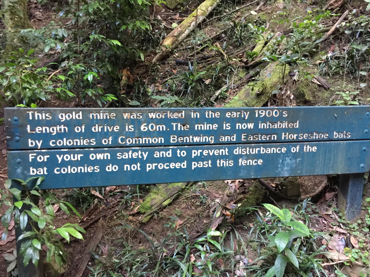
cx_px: 185
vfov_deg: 48.2
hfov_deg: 61.7
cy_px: 138
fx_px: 310
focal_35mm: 29
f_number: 2.2
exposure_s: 1/8
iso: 125
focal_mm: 4.15
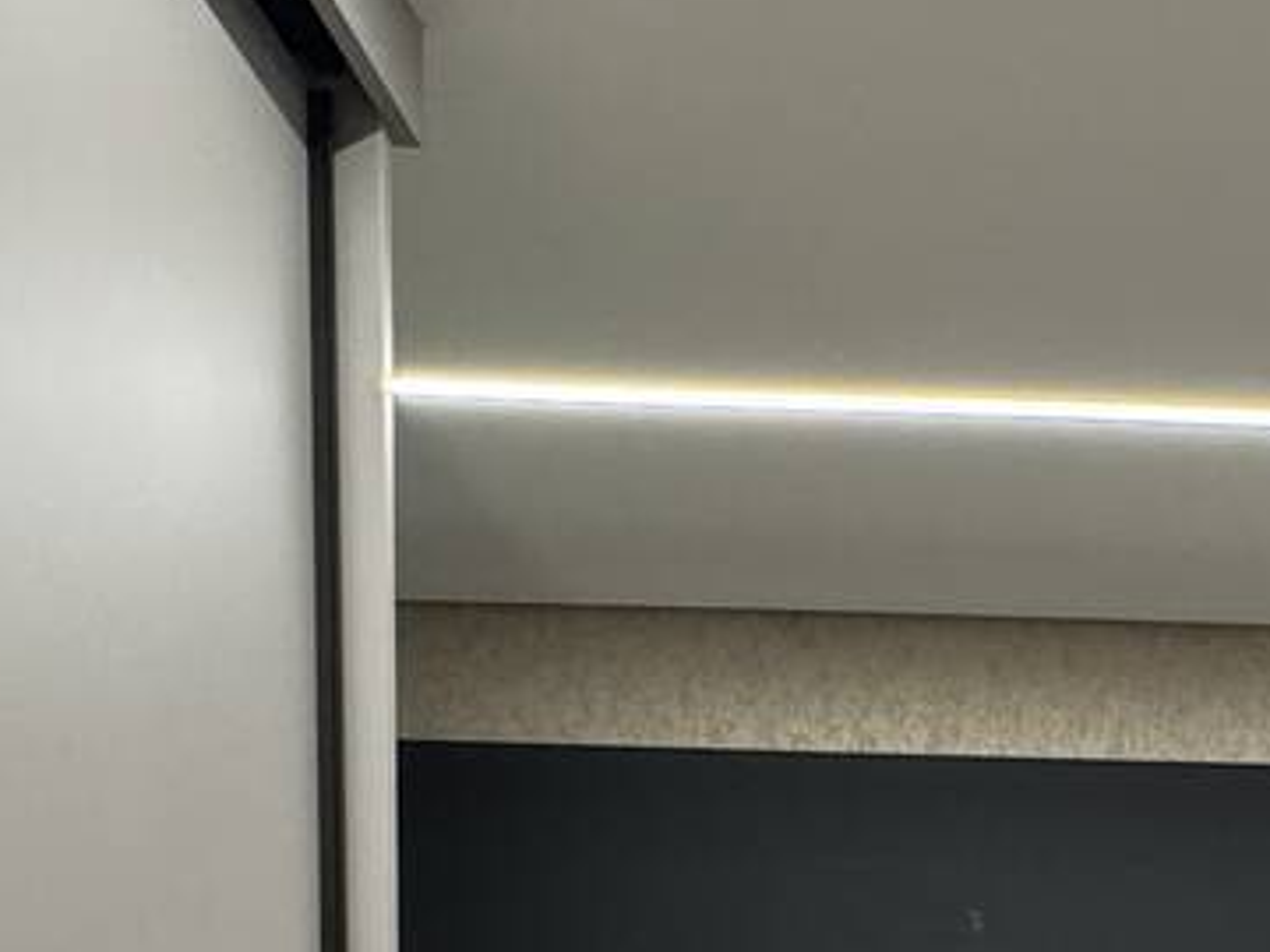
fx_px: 2055
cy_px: 1537
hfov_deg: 31.1
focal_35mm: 56
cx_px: 1351
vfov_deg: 20.9
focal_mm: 2.22
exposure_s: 1/60
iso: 250
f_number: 2.2
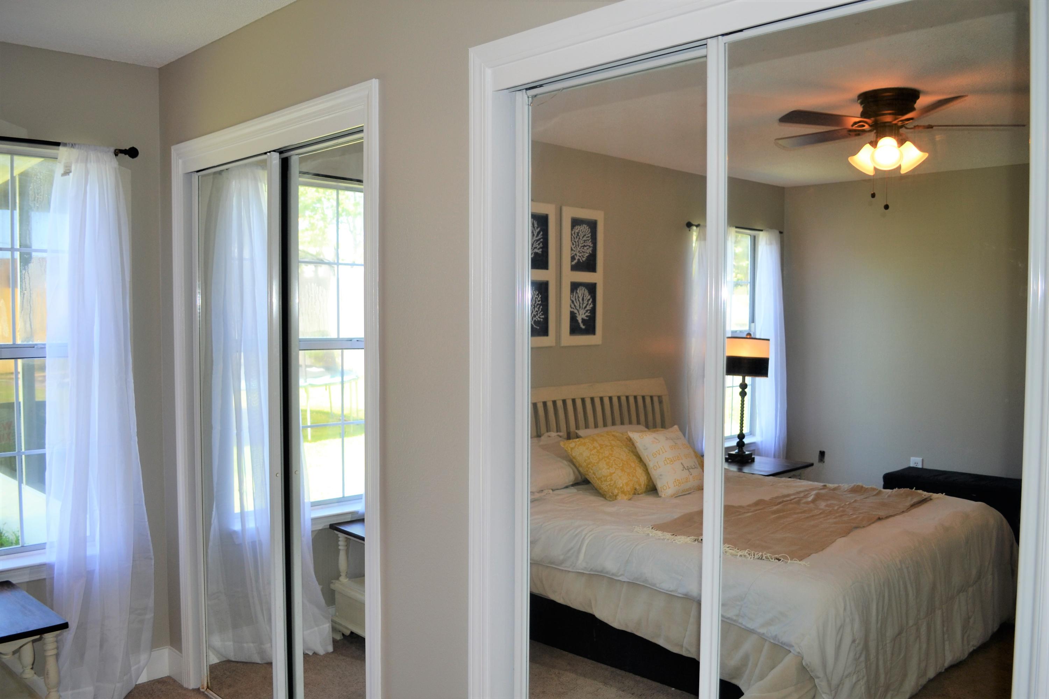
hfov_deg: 61.9
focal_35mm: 30
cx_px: 524
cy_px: 350
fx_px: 874
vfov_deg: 43.6
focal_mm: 20
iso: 220
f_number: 4
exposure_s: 1/125
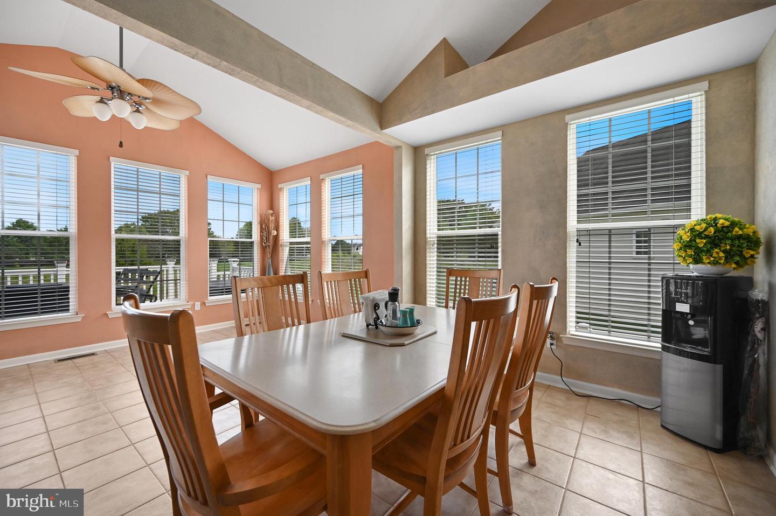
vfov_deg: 81.1
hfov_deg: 104.3
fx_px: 302
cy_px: 258
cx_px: 388
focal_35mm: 14
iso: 250
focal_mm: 14
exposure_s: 1/400
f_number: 5
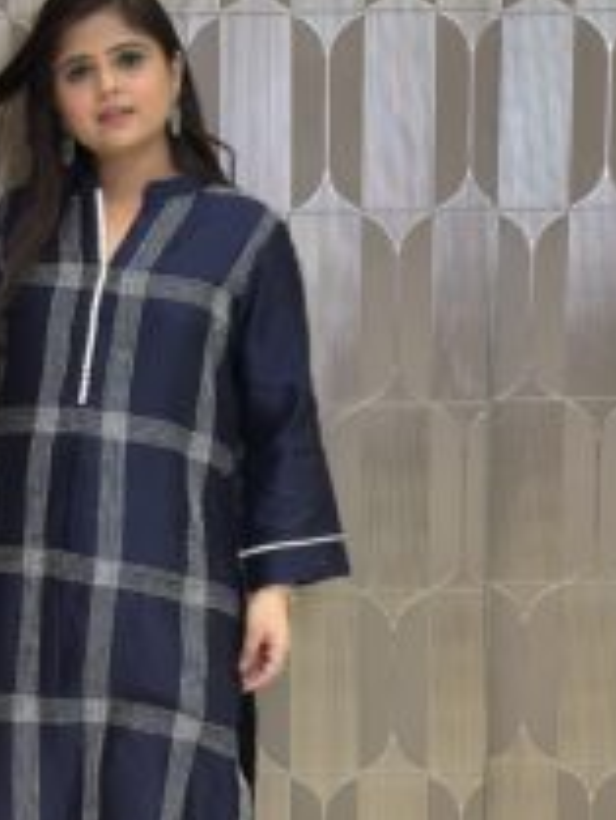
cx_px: 126
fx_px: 2181
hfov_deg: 16.0
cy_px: 585
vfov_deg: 21.2
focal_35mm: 92
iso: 160
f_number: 1.78
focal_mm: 6.86
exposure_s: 1/50
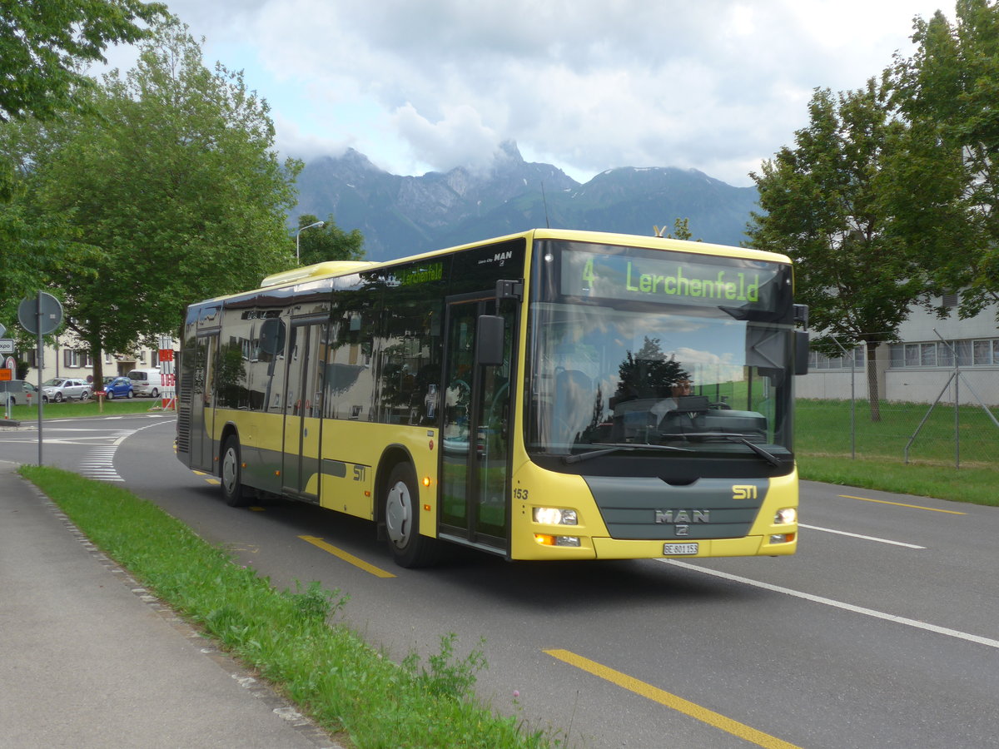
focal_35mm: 46
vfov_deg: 31.5
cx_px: 500
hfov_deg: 41.2
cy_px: 374
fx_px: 1328
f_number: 3
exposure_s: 1/320
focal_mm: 9.5
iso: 80
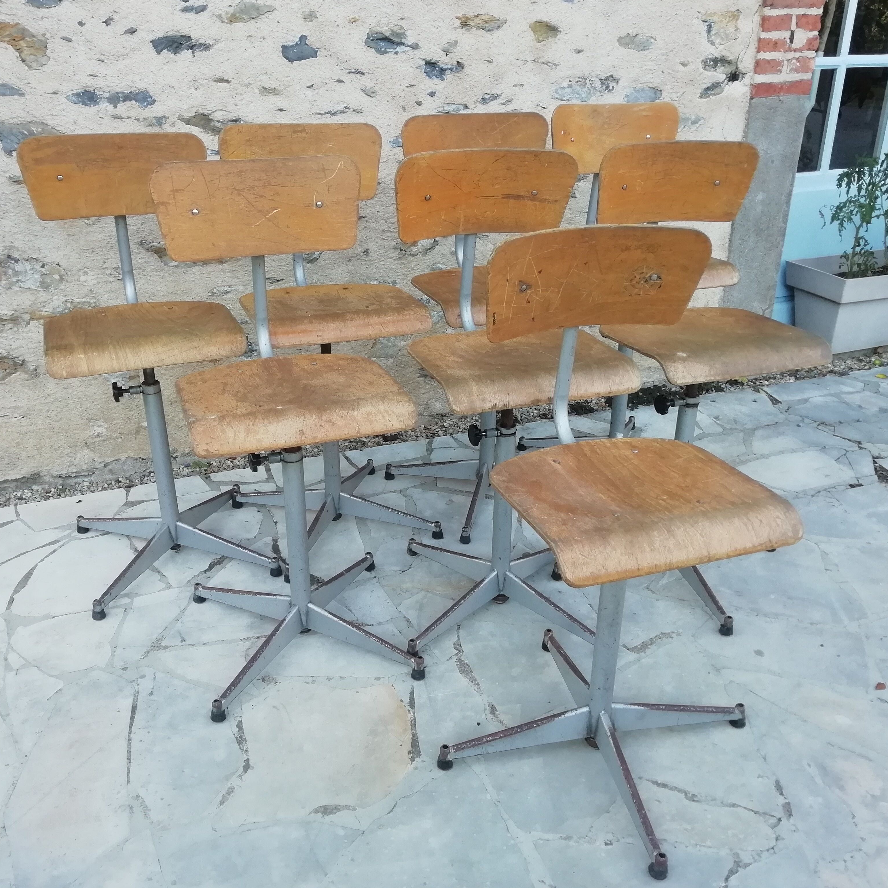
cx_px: 430
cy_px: 443
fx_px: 900
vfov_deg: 52.5
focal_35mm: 31
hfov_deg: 52.5
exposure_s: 1/100
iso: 80
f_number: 2.2
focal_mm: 3.46
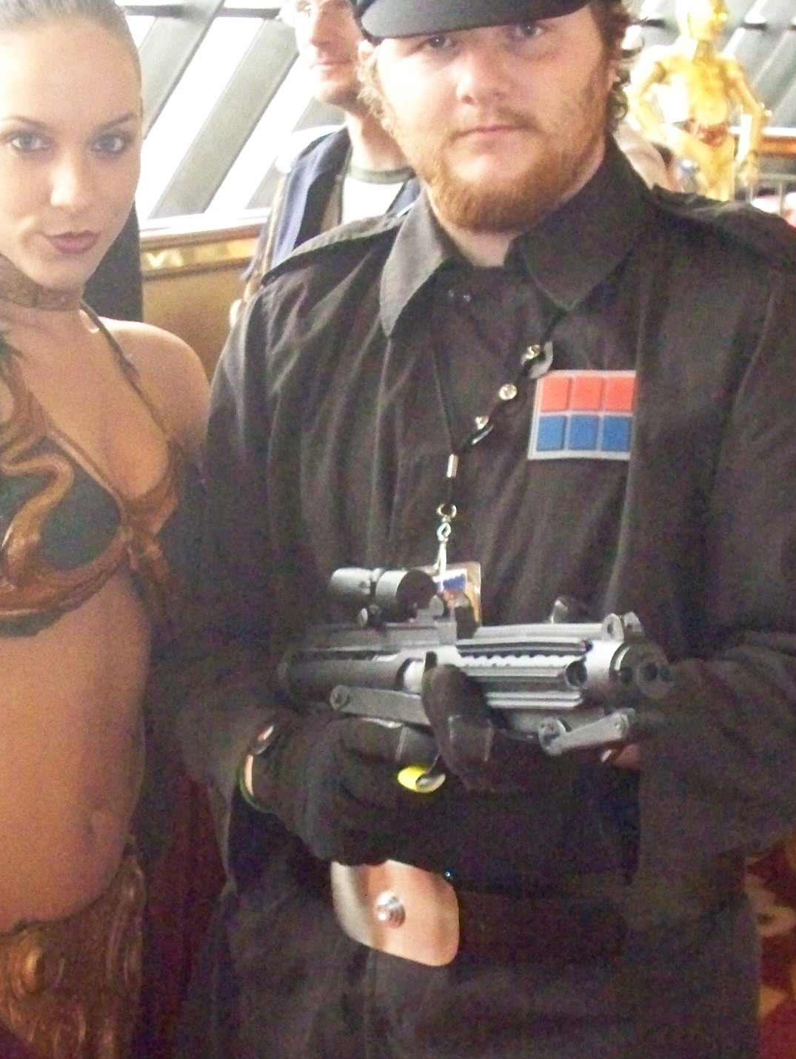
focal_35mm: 93
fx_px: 2848
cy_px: 693
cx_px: 308
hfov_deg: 15.9
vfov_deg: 21.0
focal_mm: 9.86
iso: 1600
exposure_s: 1/60
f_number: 2.9
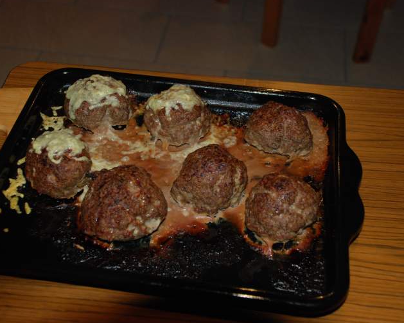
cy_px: 164
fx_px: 665
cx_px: 191
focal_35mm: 56
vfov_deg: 27.3
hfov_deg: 33.8
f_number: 4.2
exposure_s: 1/60
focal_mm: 31
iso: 400
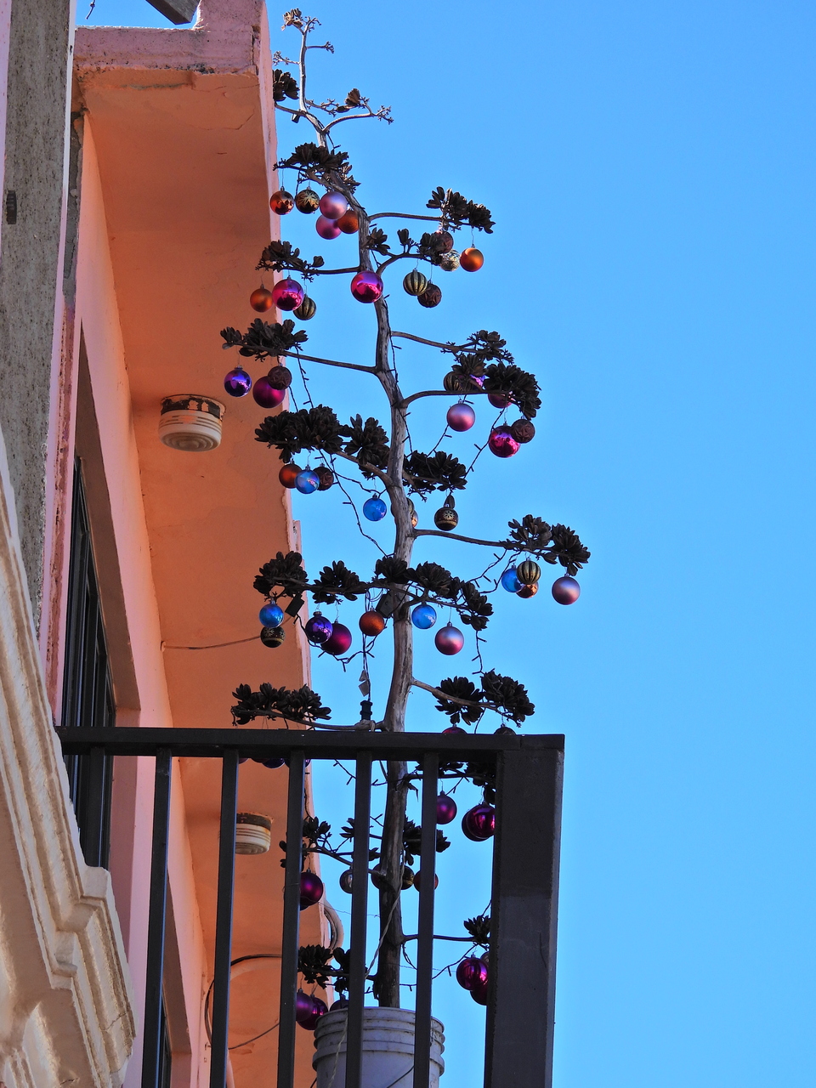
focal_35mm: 200
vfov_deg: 9.9
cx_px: 408
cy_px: 544
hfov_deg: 7.4
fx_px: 6286
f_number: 4.5
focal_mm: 35.7
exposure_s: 1/640
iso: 100
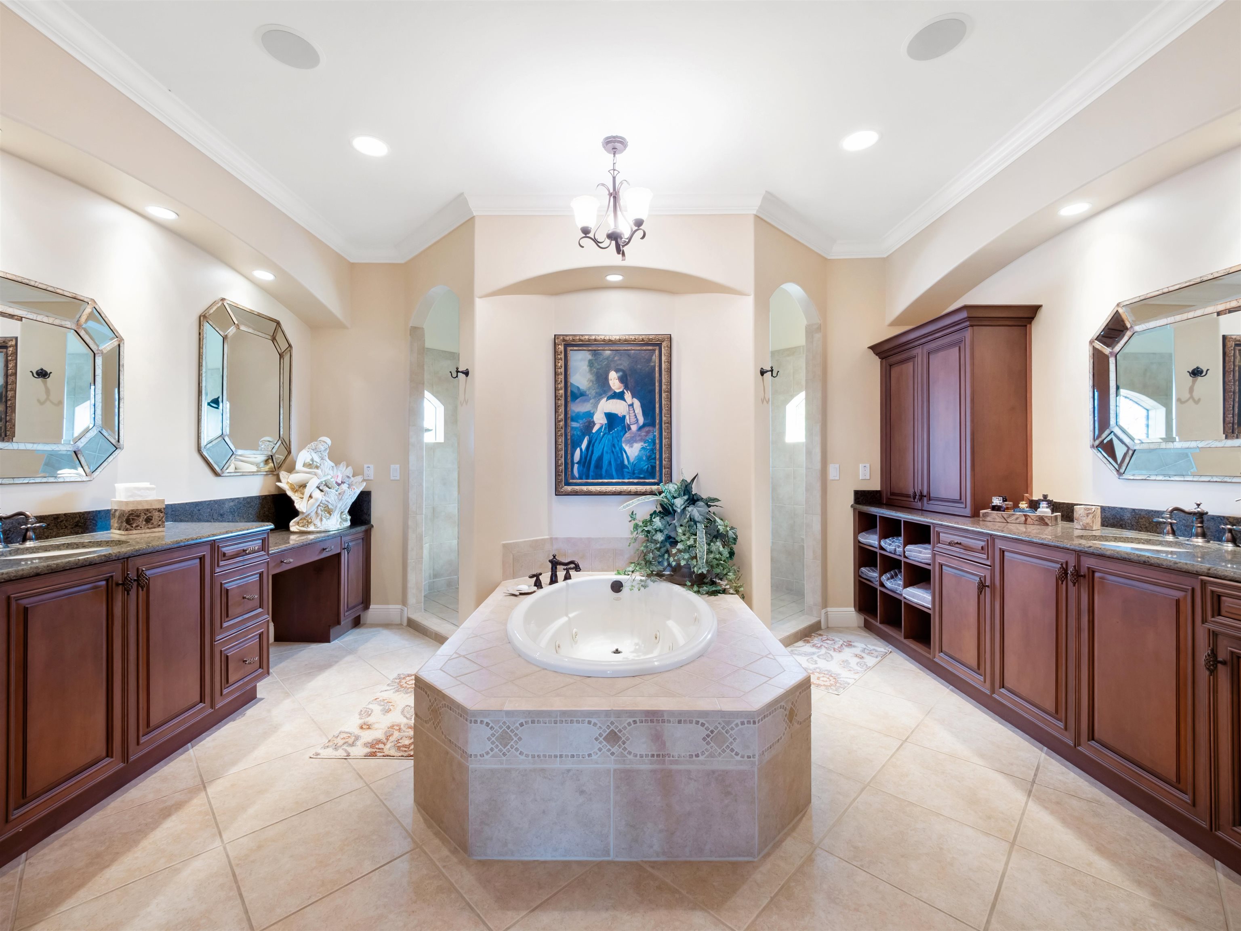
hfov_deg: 102.1
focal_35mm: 14
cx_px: 620
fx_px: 502
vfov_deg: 85.7
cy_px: 466
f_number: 7.1
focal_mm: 7
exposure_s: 1/3
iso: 200
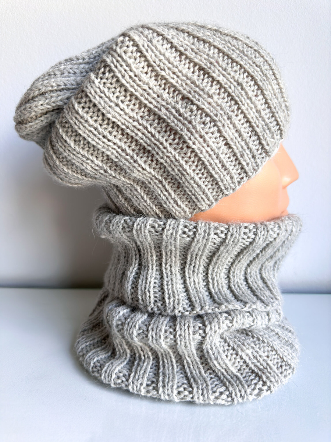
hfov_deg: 56.8
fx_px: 306
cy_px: 221
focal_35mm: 24
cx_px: 166
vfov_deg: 71.6
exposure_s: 1/120
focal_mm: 6.86
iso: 64
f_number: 1.8
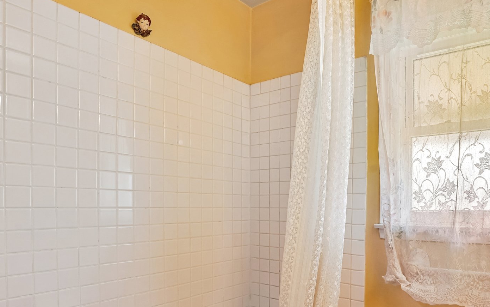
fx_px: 321
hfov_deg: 73.9
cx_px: 297
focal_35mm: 24
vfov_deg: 50.2
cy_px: 204
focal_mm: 16
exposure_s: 1/15
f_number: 8
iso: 400
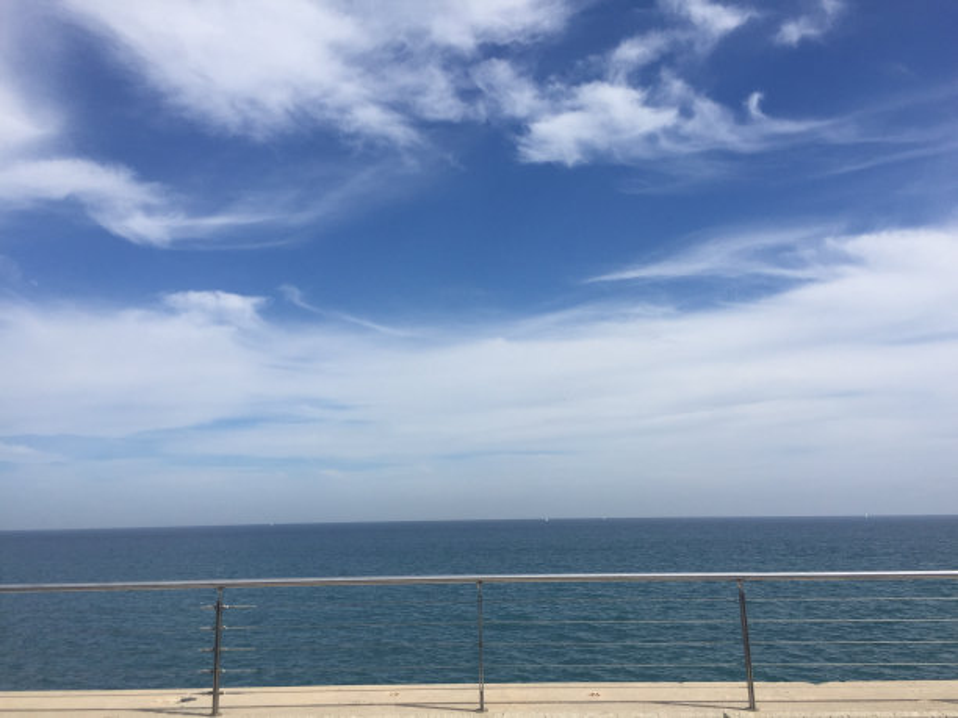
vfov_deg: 48.2
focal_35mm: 29
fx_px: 803
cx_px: 479
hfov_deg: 61.7
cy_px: 359
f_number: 2.2
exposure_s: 1/3597
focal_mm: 4.15
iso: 32
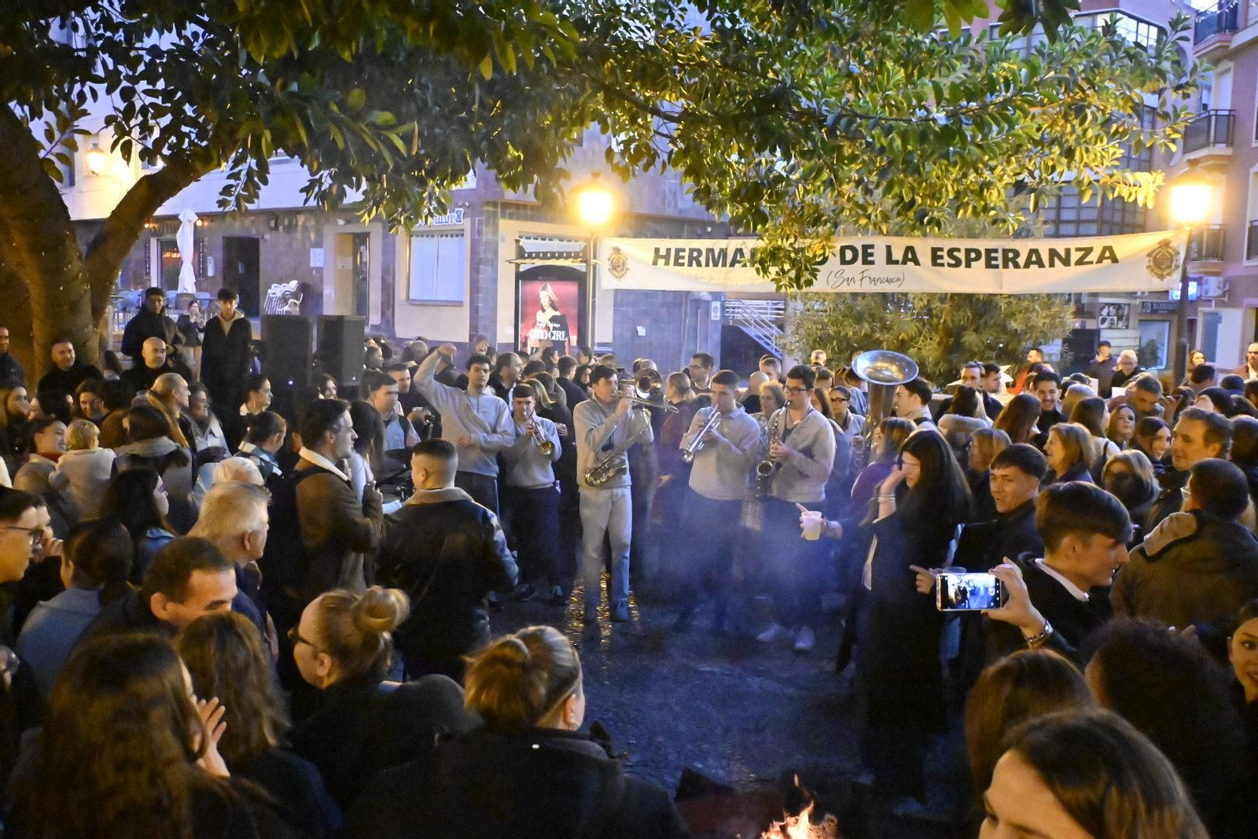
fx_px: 1179
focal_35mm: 34
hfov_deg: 56.1
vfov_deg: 39.2
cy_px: 420
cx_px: 629
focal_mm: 22.5
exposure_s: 1/100
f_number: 4
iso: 16000
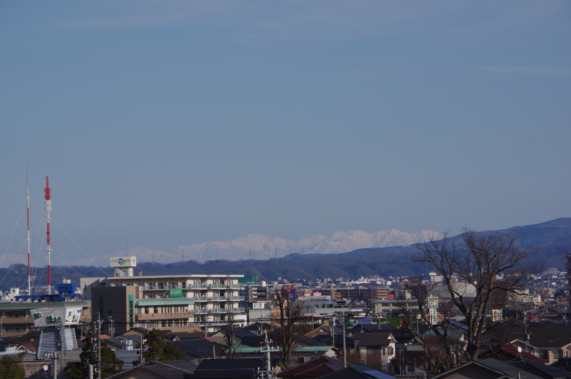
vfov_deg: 6.8
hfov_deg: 10.2
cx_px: 286
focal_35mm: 202
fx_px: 3201
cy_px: 190
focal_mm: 135
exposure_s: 1/320
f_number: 13
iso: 200
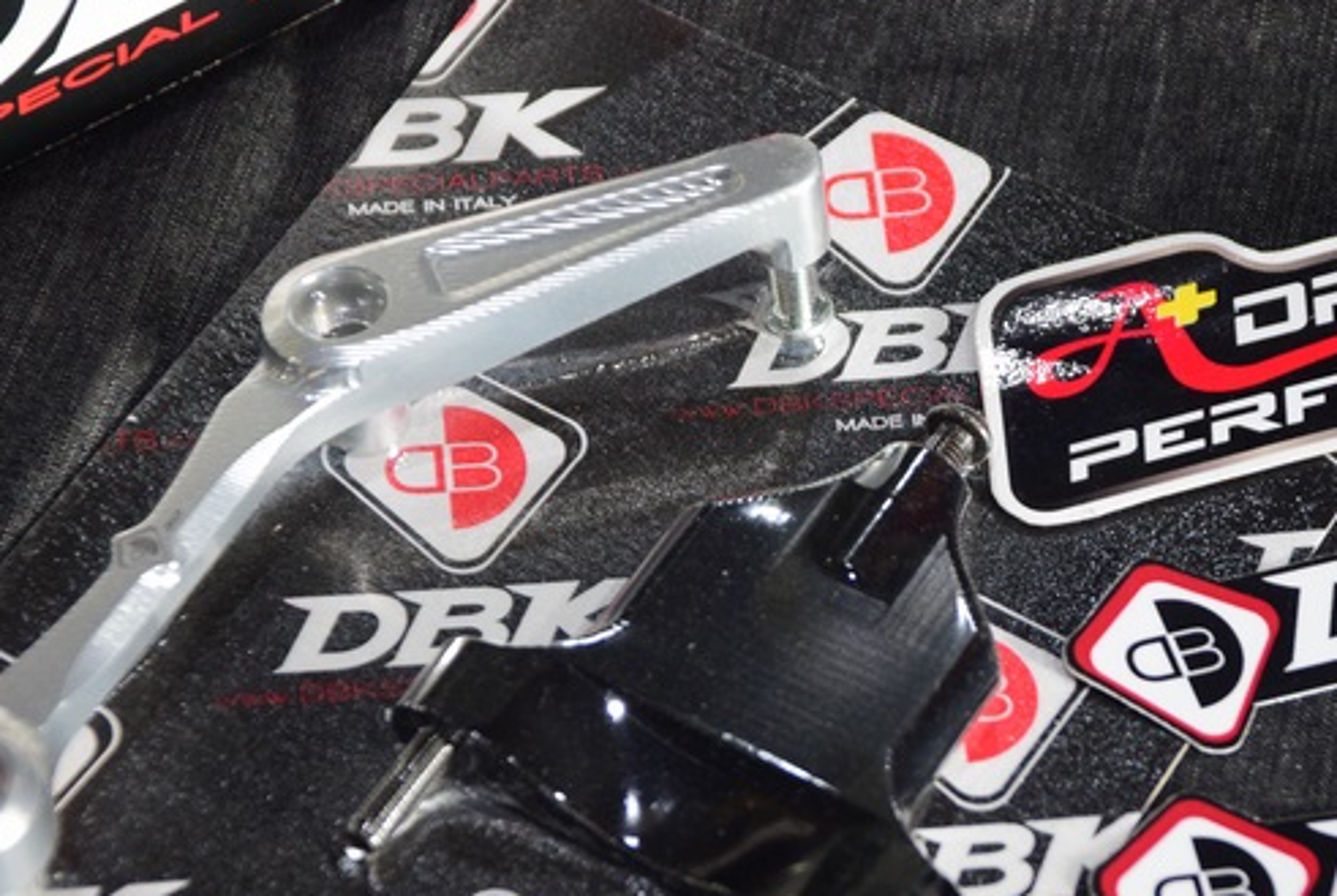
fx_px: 4724
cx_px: 820
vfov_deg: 10.8
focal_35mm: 127
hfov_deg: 16.1
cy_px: 696
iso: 1250
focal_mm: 52
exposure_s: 1/40
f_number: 3.8
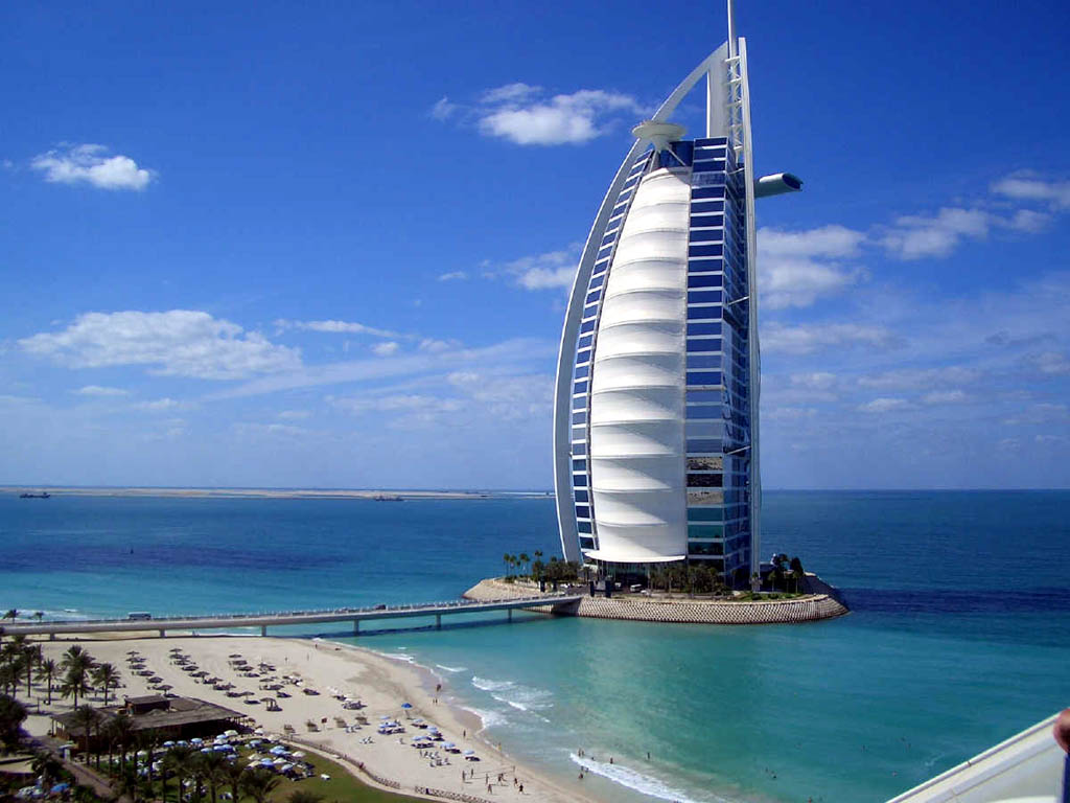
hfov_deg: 52.6
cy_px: 402
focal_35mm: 35
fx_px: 1082
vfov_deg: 40.7
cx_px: 535
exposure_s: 1/1250
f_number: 4.3
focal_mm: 5.8
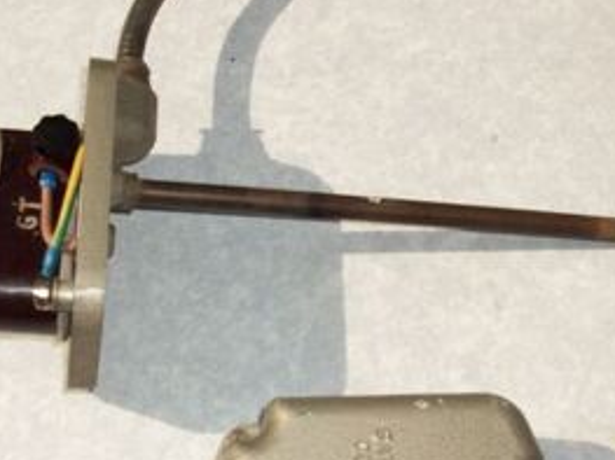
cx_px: 274
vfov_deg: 23.6
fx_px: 1101
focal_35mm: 62
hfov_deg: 31.2
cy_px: 259
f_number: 5.5
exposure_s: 1/1022
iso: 64
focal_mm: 5.7
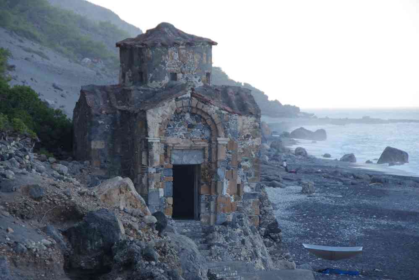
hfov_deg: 9.6
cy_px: 140
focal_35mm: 214
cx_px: 210
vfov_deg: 6.4
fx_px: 2491
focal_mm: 142.5
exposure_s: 1/200
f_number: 9
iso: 1600
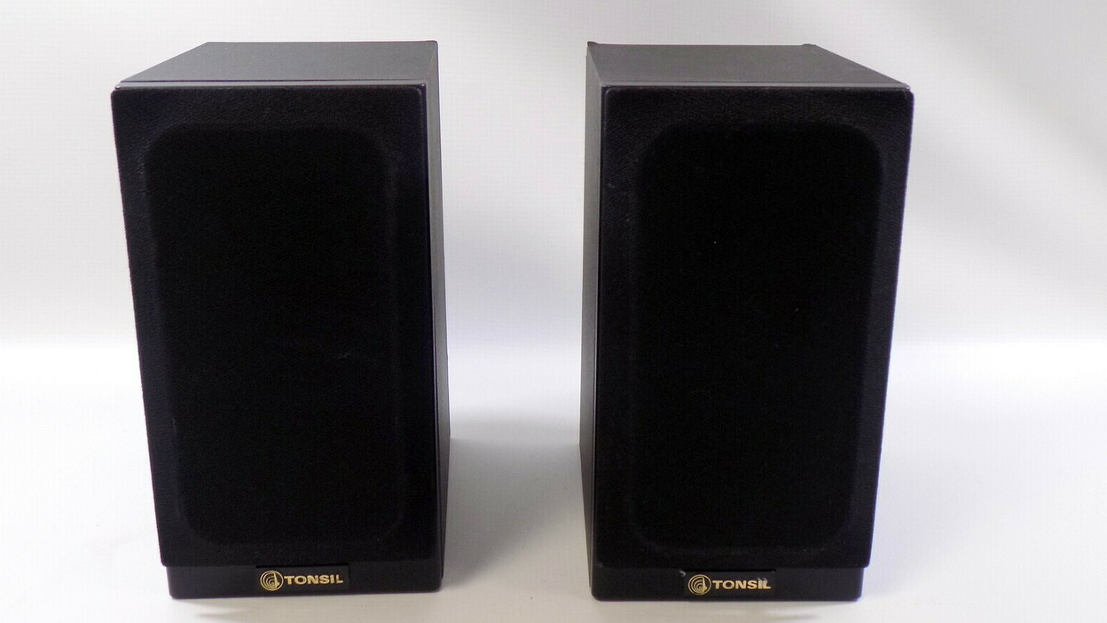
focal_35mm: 38
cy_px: 297
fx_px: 1115
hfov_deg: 52.8
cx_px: 541
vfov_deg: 31.2
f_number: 3.4
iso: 80
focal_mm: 6.1
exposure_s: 1/30
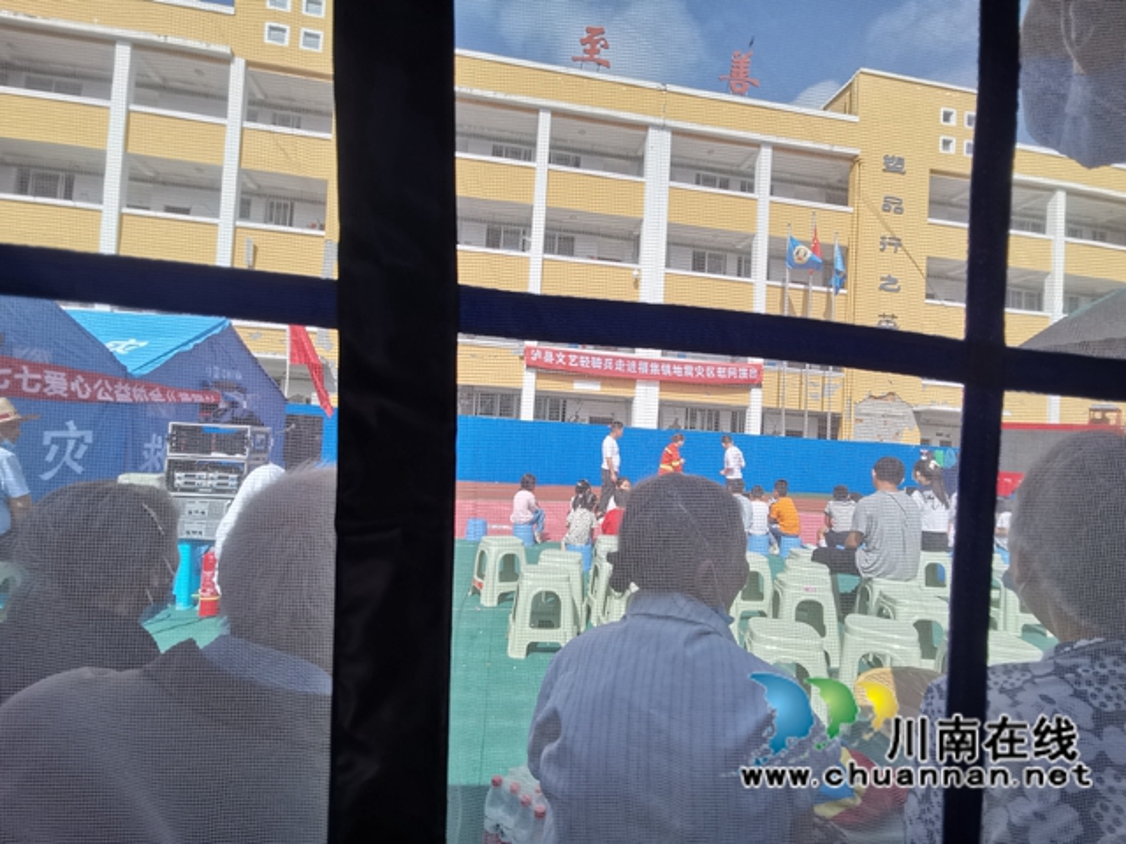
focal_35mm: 17
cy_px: 422
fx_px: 553
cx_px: 563
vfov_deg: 74.7
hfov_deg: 91.0
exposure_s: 1/1259
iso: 50
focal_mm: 2.23
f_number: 2.2
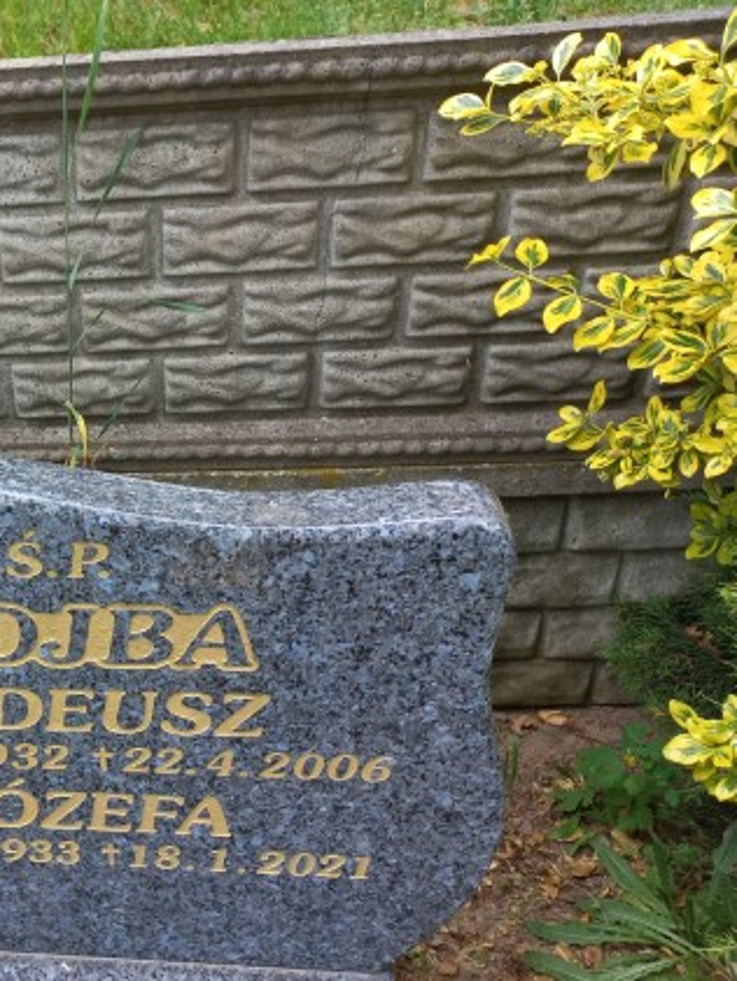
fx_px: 1078
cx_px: 14
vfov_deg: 49.0
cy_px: 482
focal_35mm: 38
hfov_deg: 34.6
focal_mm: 4.6
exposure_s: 1/60
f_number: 1.8
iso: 25
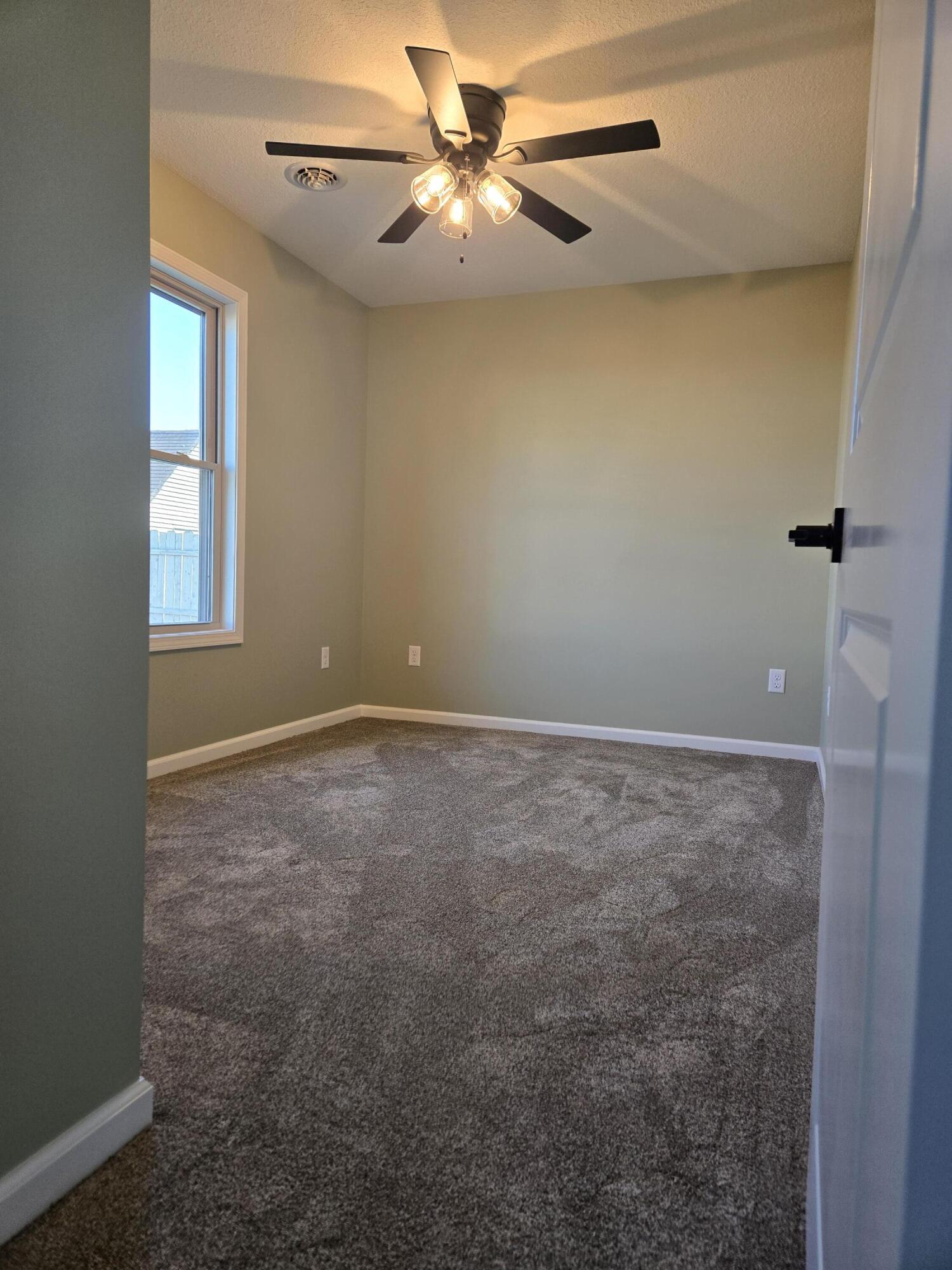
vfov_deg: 73.9
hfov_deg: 58.9
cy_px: 635
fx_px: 843
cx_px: 476
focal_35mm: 23
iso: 100
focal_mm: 5.4
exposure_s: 1/120
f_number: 1.8
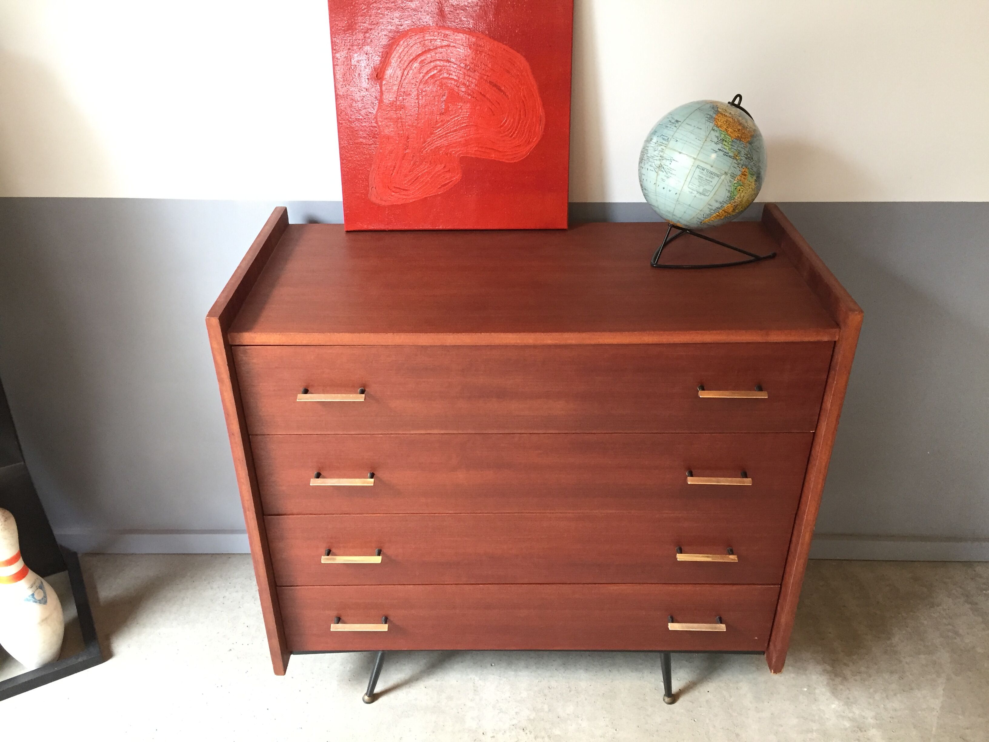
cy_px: 371
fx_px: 829
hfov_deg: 61.7
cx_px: 494
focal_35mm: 29
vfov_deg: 48.2
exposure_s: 1/33
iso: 200
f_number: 2.2
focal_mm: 4.15
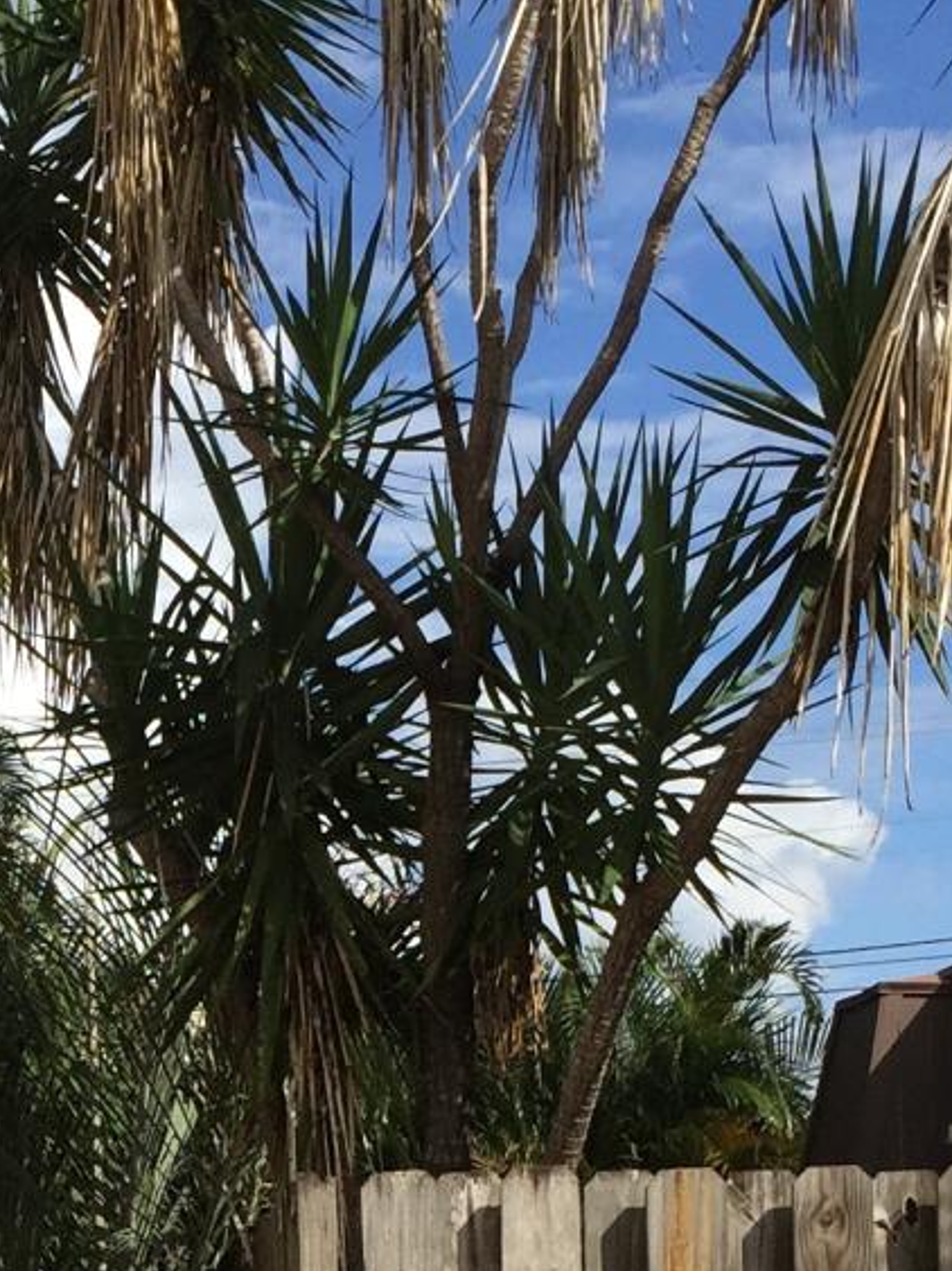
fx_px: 3778
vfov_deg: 17.9
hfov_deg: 14.1
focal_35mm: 103
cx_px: -41
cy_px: 1643
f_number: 2.2
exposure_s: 1/3049
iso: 32
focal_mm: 4.15
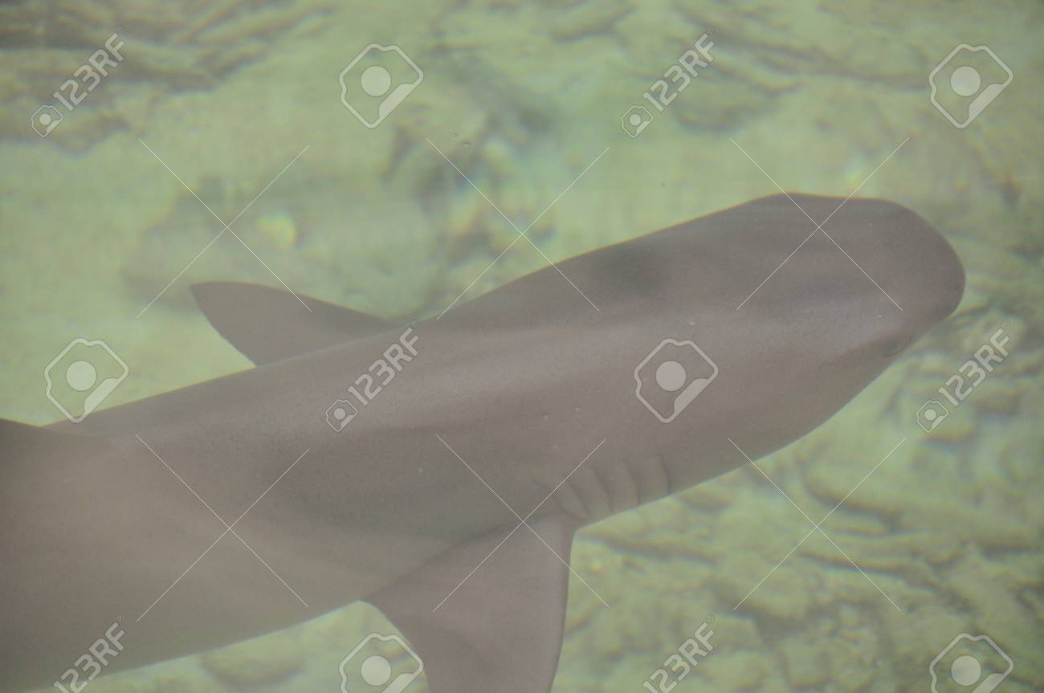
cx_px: 522
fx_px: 8254
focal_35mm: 285
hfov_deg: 7.2
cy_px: 346
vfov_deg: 4.8
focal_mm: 190
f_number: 5.6
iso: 640
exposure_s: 1/500
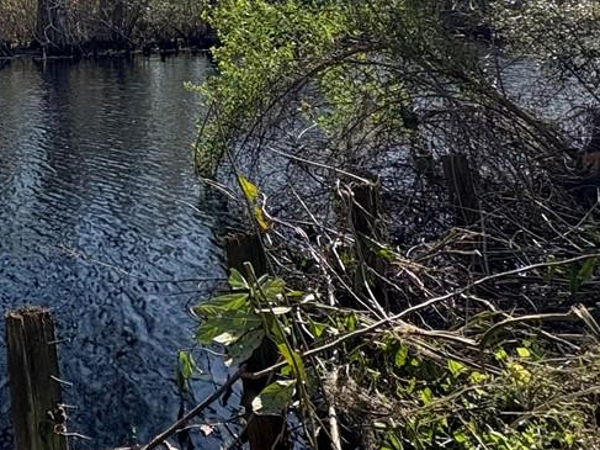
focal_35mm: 46
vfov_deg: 29.1
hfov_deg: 33.9
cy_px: -20
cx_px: -107
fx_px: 797
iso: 64
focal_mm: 2.22
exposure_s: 1/1536
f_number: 2.2
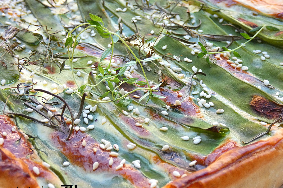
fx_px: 440
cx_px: 141
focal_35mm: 56
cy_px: 103
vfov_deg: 24.2
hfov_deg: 35.6
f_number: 3.9
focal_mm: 9.5
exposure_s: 1/80
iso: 500
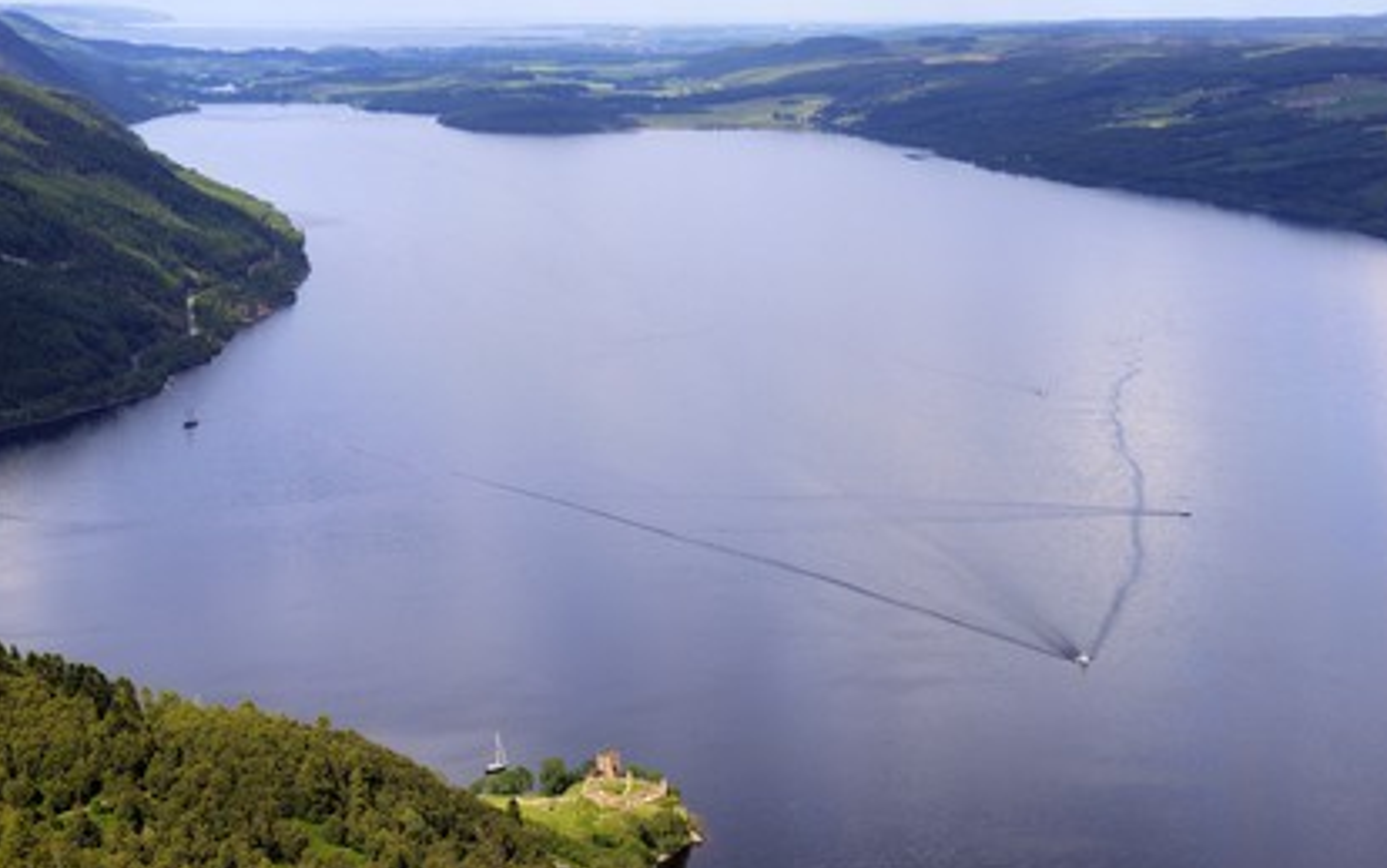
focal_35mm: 93
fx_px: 3516
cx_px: 694
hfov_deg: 22.3
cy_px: 462
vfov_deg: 14.1
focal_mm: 90
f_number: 9
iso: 400
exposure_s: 1/800
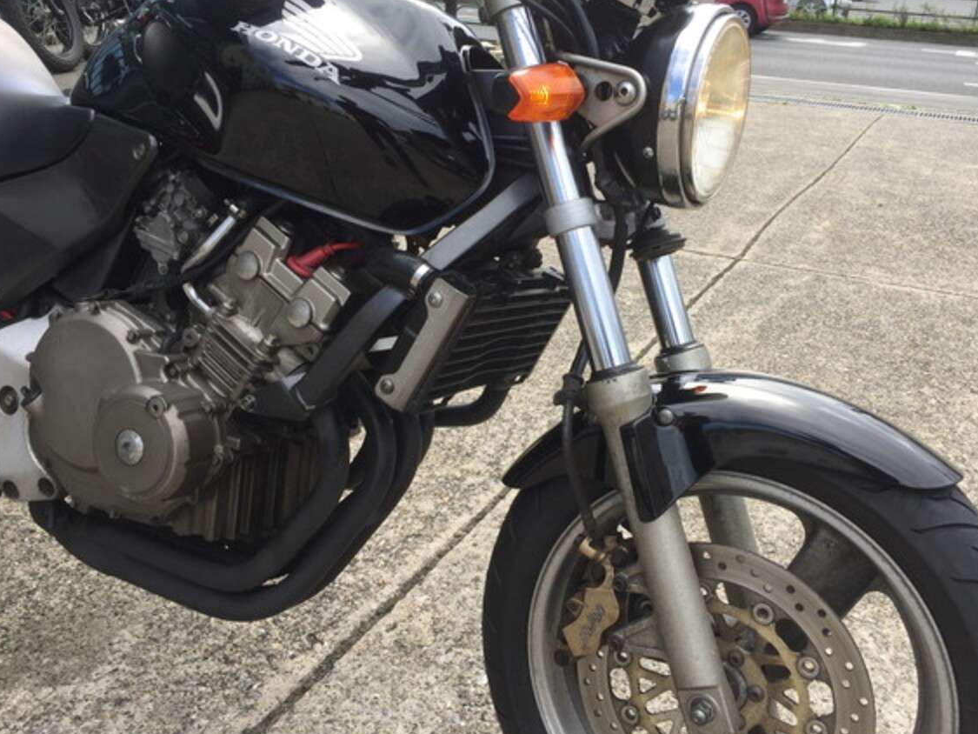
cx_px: 518
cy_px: 343
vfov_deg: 42.9
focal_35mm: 33
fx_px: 932
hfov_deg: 55.3
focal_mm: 4.15
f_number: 2.2
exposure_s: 1/347
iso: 32
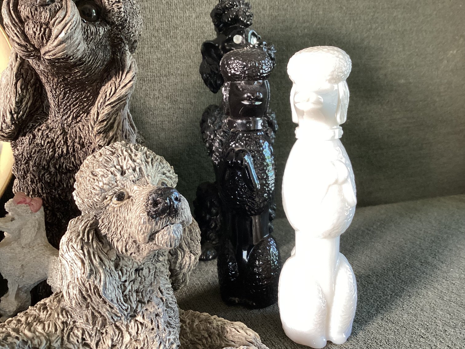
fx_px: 416
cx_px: 232
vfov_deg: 45.4
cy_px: 174
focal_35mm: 31
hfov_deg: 58.3
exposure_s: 1/60
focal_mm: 3.3
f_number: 2.4
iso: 125
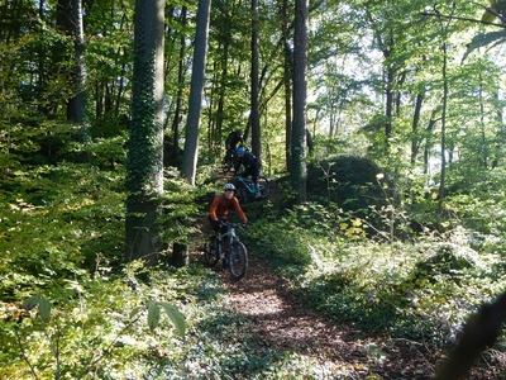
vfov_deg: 46.8
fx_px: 439
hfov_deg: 60.0
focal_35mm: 30
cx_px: 253
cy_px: 190
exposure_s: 1/60
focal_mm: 5.5
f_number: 3.9
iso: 125
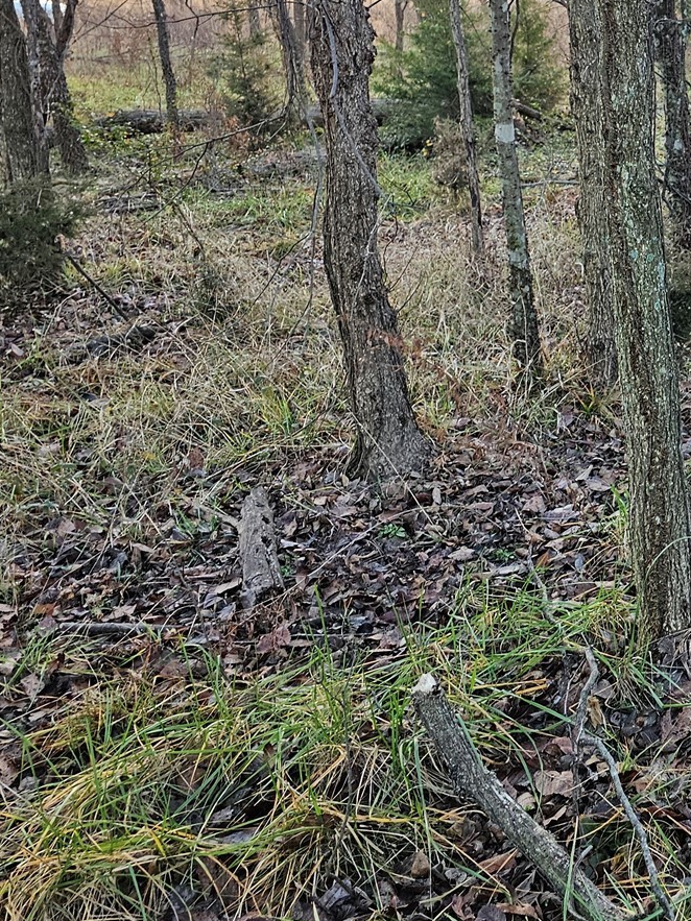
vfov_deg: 37.4
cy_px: 246
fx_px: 1331
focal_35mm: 50
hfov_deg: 24.7
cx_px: 937
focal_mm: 6.3
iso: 200
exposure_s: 1/120
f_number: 1.7
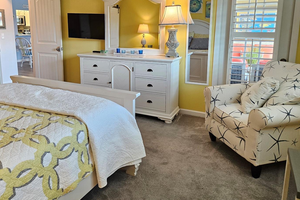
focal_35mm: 28
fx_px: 233
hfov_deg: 65.2
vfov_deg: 45.8
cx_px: 128
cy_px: 70
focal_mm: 5.4
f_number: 1.8
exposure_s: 1/120
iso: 320
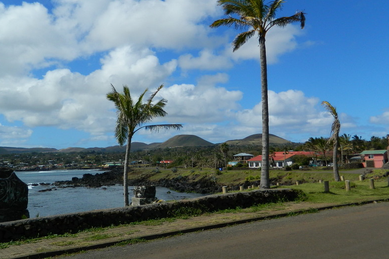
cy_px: 110
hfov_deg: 55.4
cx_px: 154
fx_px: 367
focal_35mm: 34
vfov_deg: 38.8
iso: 80
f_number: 8.7
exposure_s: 1/250
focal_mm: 4.5
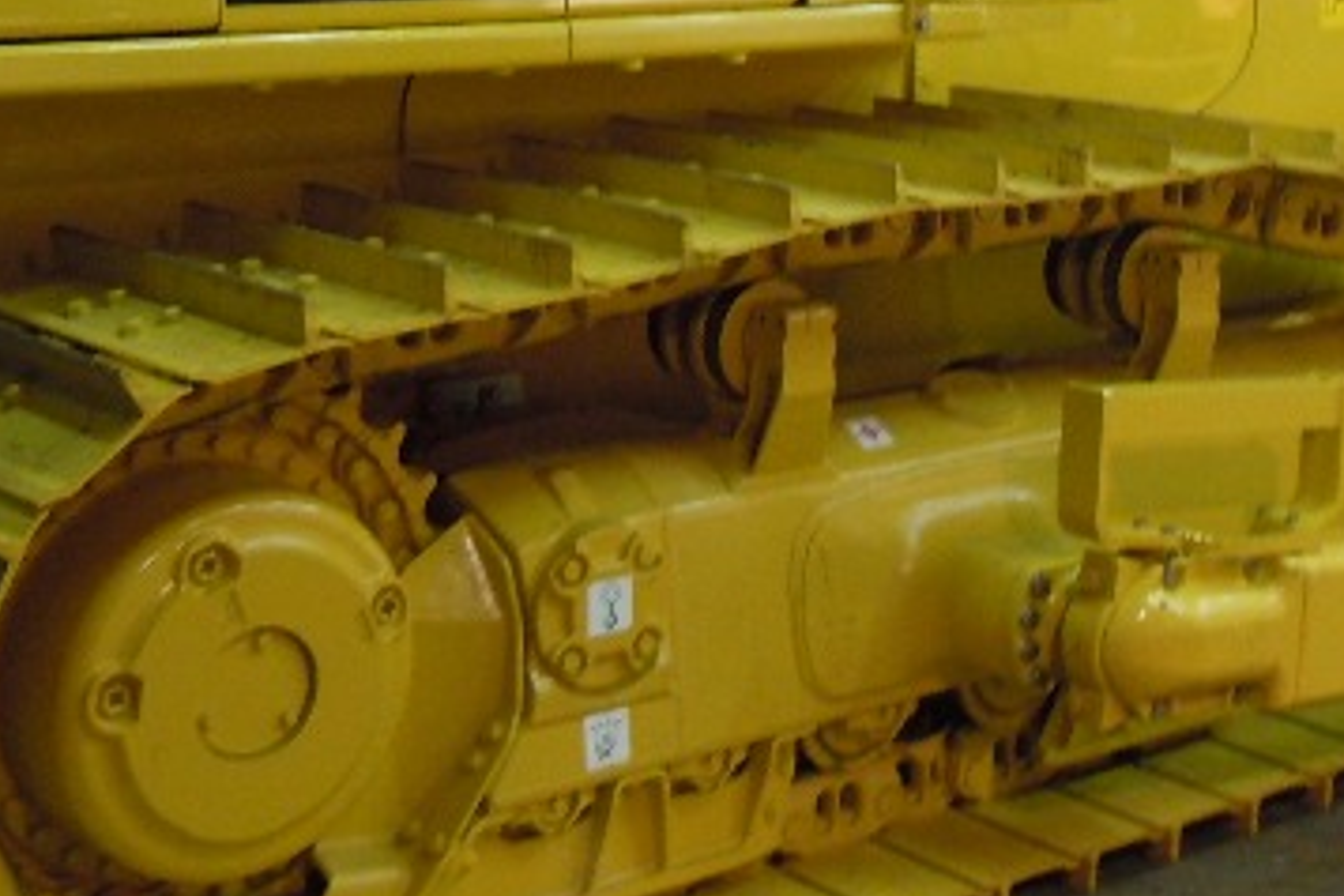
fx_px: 2613
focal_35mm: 70
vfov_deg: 18.9
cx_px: 802
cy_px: 4
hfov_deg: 28.8
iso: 400
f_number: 3.5
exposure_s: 1/6
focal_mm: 5.4
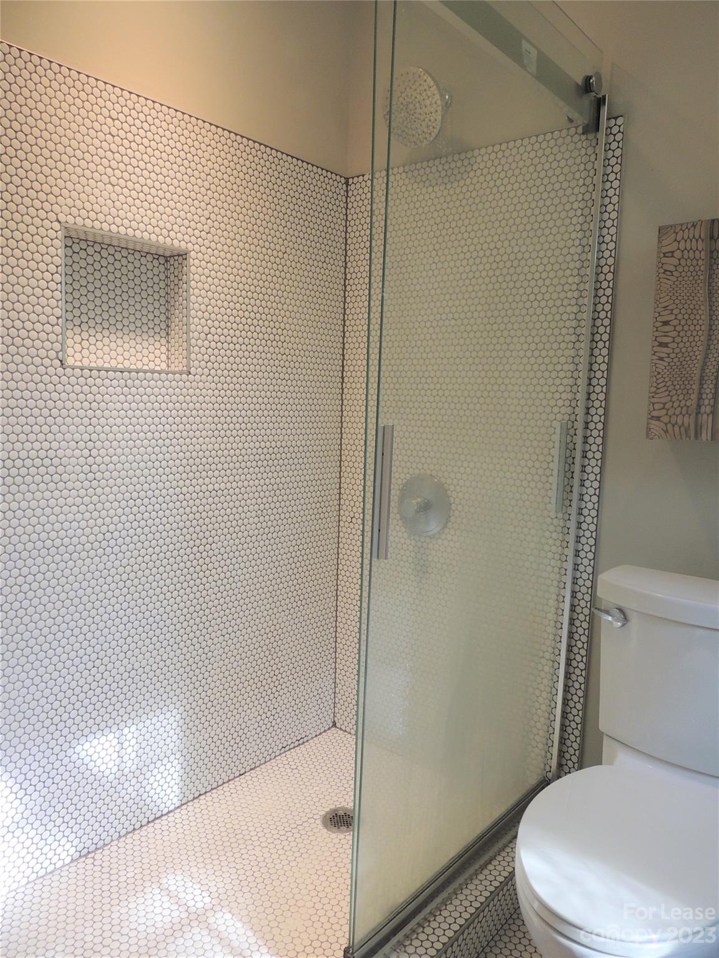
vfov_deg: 71.6
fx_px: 665
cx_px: 360
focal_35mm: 24
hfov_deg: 56.8
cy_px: 479
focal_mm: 4.3
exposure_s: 1/30
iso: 220
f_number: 3
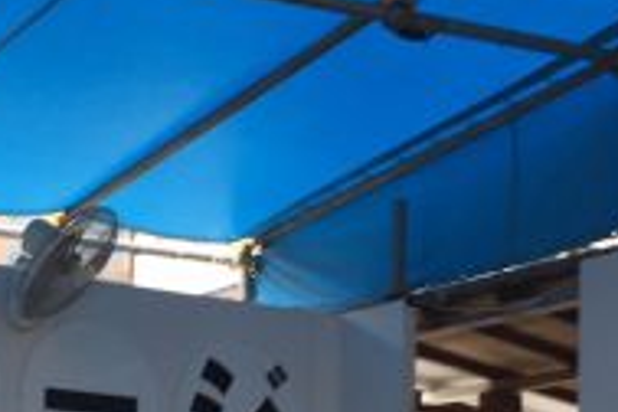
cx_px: 7
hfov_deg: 19.5
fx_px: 1751
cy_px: 497
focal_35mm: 102
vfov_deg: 13.1
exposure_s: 1/189
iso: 32
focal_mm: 4.15
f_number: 2.2
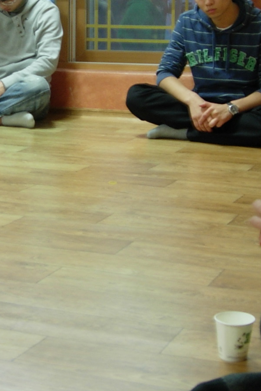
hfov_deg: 15.0
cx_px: 69
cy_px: 117
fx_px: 989
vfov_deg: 22.2
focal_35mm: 91
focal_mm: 7.8
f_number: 2.8
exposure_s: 1/4.3
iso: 64
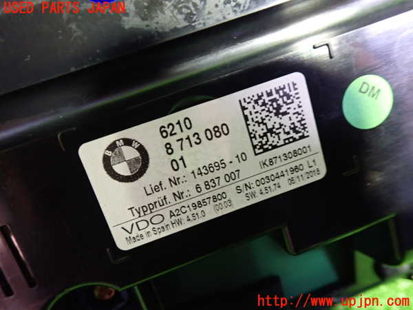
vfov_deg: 46.8
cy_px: 155
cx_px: 206
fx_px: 358
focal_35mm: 30
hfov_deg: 60.0
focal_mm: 5.4
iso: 800
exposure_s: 1/20
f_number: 2.3
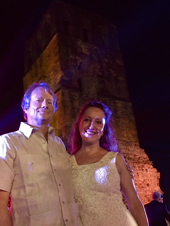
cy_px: 149
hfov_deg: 34.2
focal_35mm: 42
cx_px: 66
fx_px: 275
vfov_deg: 44.2
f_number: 2.2
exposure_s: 1/4
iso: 160
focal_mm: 4.15
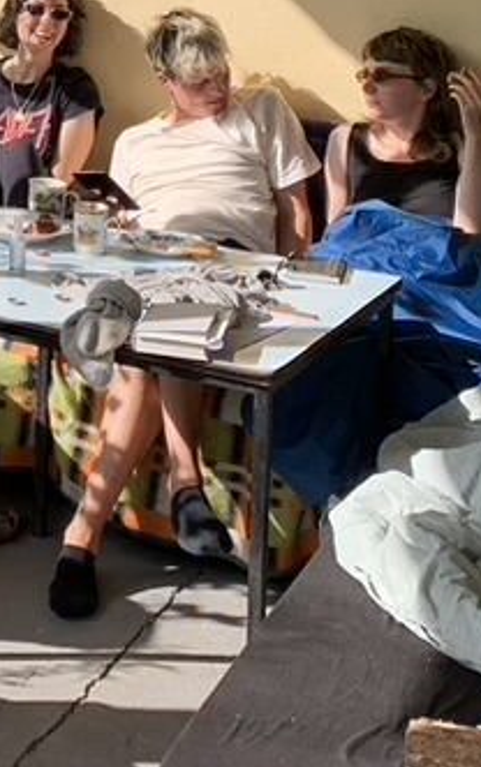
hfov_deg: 14.1
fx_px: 1780
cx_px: -301
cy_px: -118
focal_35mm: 85
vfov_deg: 22.7
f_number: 1.8
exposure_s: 1/1205
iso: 25
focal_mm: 4.25
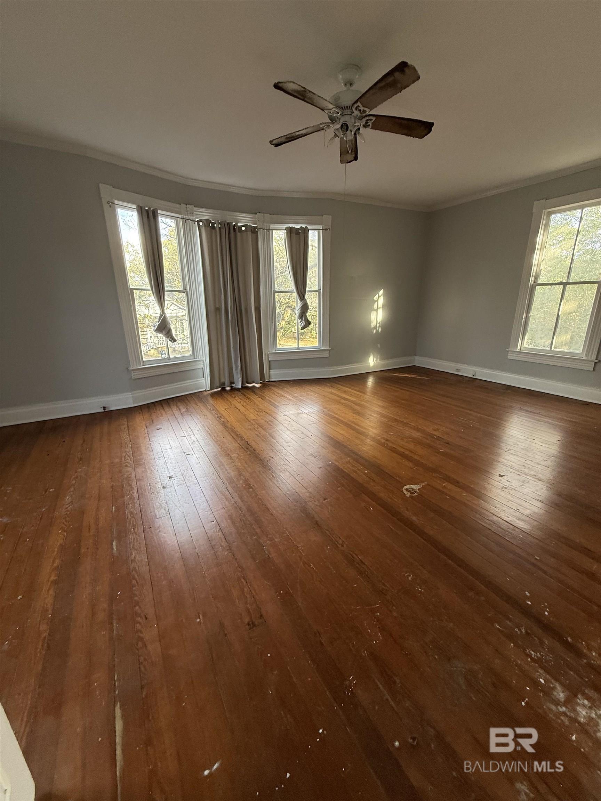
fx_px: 324
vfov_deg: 102.1
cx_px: 300
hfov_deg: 85.7
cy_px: 400
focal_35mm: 14
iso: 160
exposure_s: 1/99
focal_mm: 2.22
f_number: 2.2
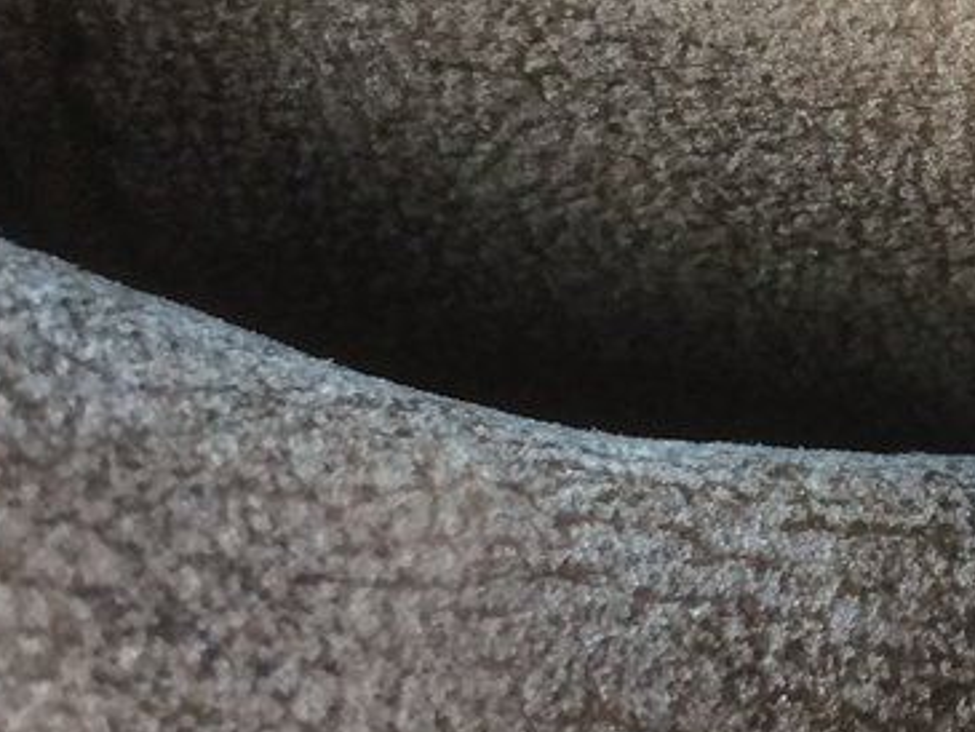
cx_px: 1230
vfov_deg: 13.7
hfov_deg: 17.5
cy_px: -83
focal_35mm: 106
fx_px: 2987
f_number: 2.2
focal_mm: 4.15
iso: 40
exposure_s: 1/33
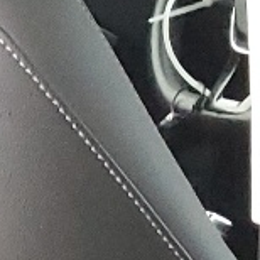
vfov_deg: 7.3
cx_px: -844
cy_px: 329
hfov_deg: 6.0
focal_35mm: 238
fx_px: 2022
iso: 301
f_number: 1.5
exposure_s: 1/40
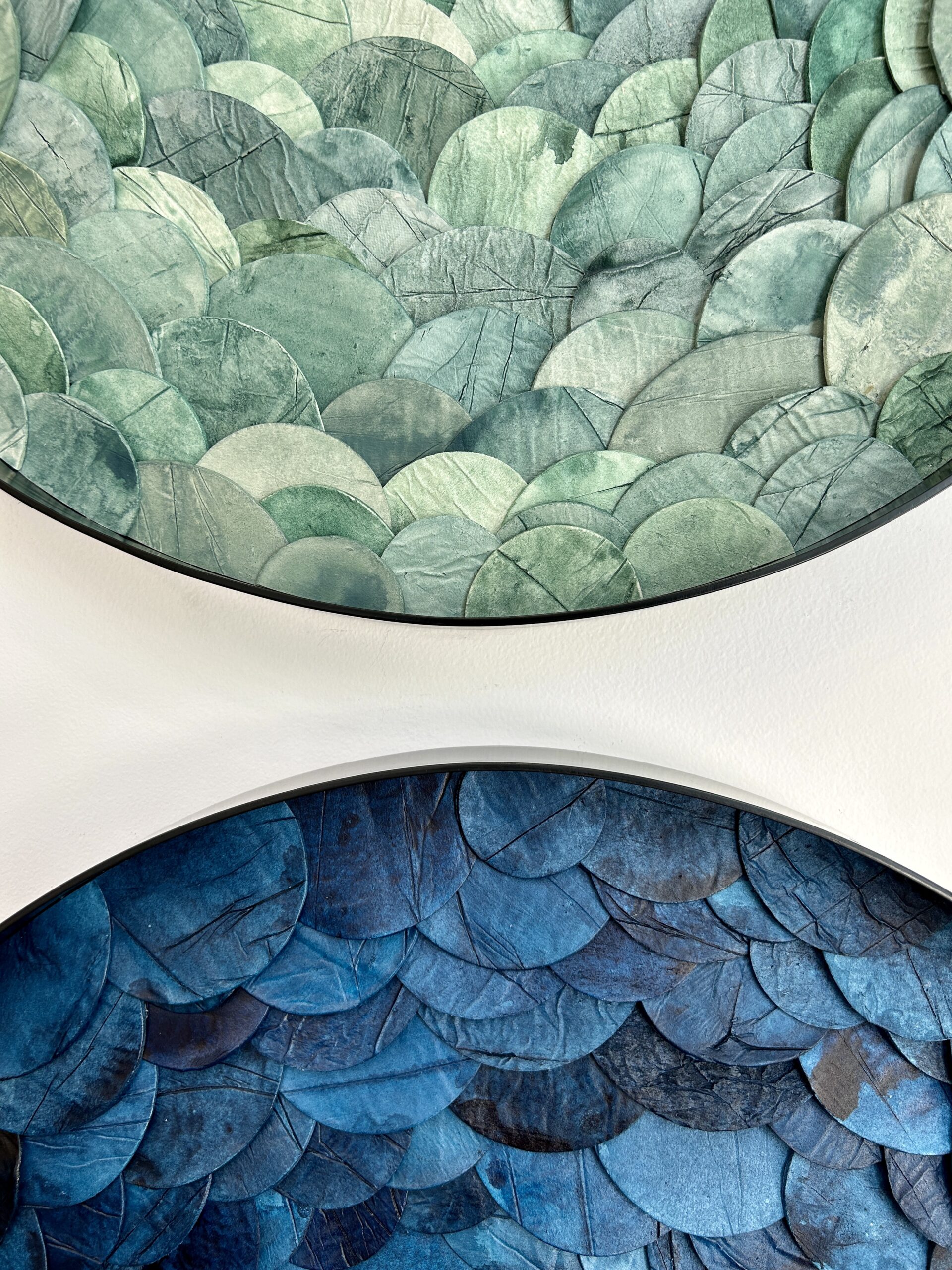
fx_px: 953
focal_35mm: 26
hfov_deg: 53.1
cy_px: 635
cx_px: 476
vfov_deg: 67.3
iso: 40
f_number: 1.5
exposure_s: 1/120
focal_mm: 5.7
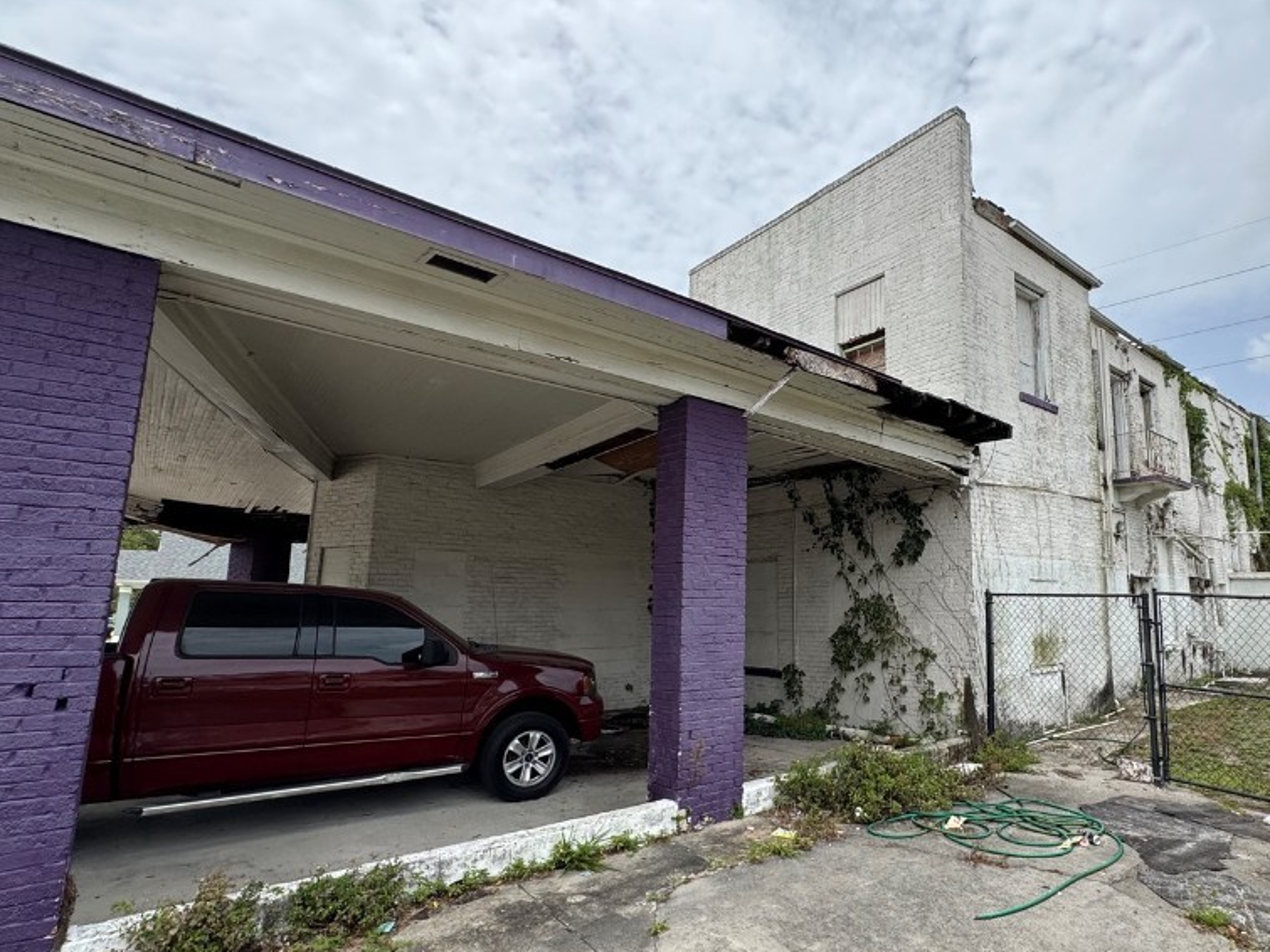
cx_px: 779
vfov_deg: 68.6
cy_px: 500
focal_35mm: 19
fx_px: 697
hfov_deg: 83.3
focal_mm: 2.22
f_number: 2.2
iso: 50
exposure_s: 1/1323
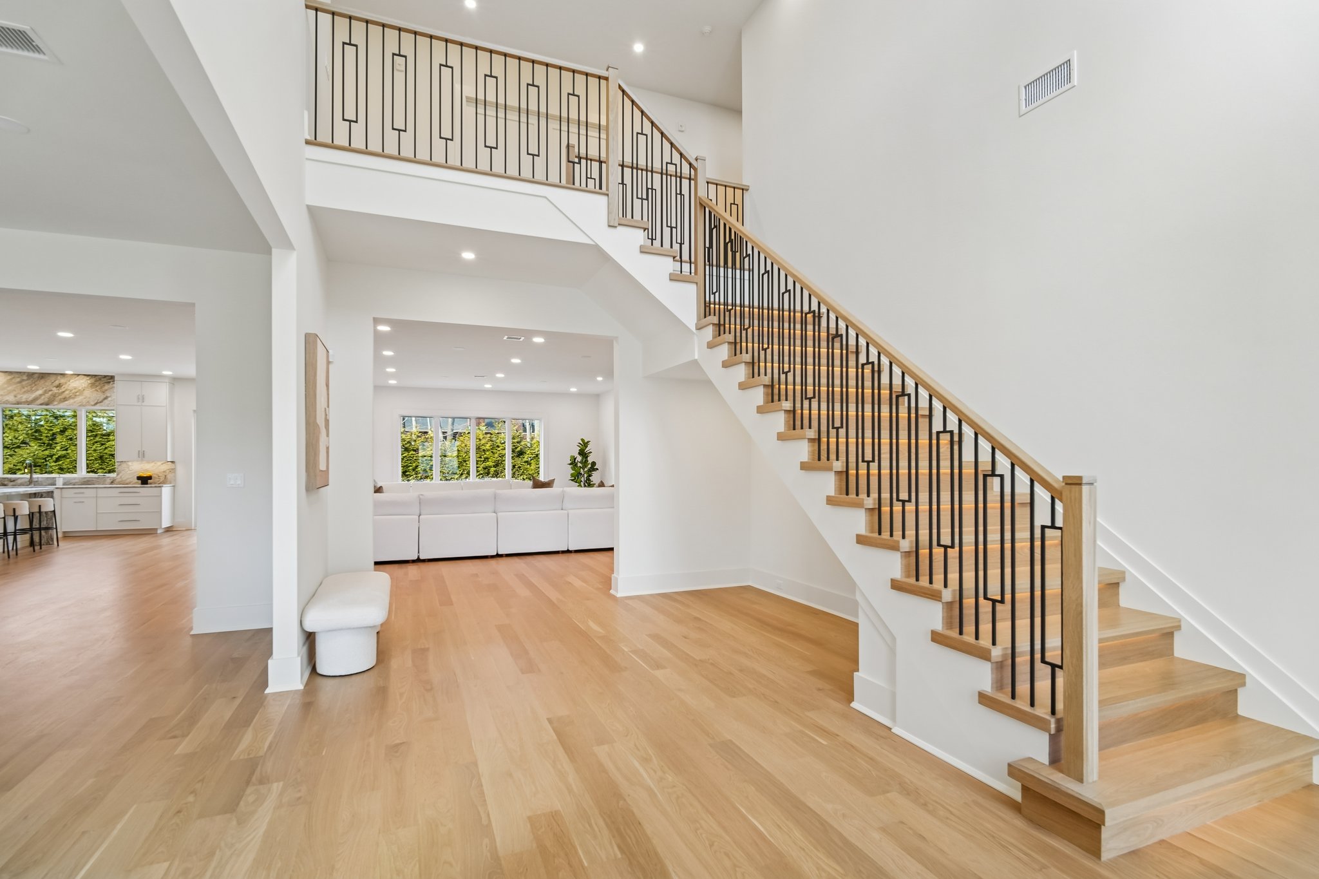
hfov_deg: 96.7
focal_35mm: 16
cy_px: 440
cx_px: 660
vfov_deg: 73.7
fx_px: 586
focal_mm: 16
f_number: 8
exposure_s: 1/25
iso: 400
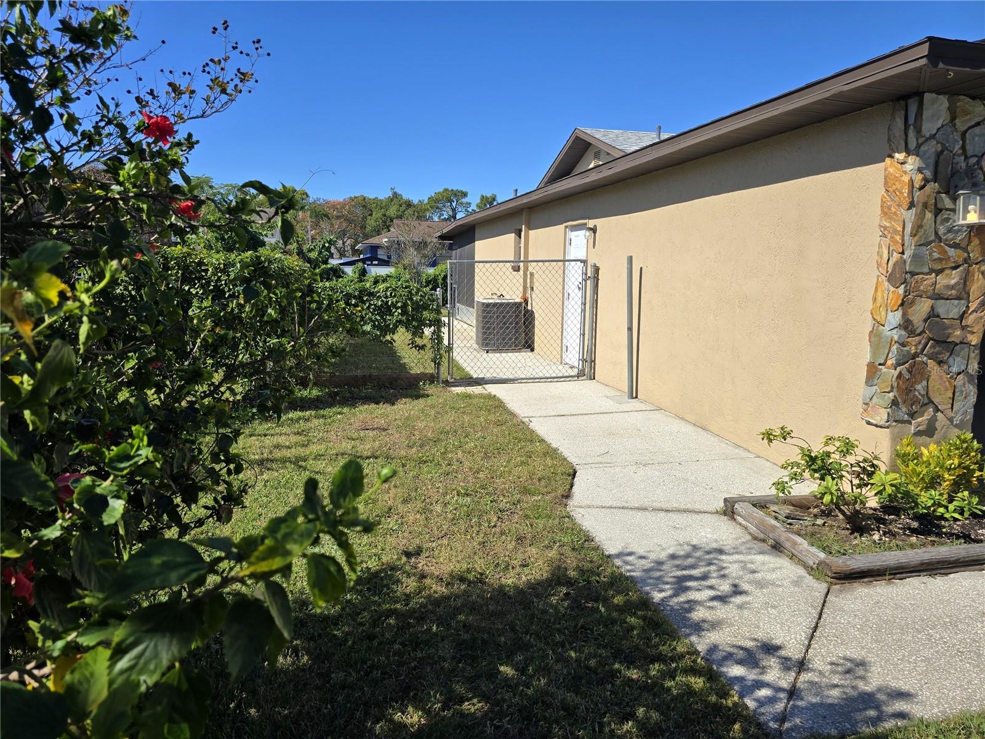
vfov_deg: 58.9
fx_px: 654
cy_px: 370
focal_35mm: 23
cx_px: 492
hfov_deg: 73.9
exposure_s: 1/978
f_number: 1.7
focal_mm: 6.3
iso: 12
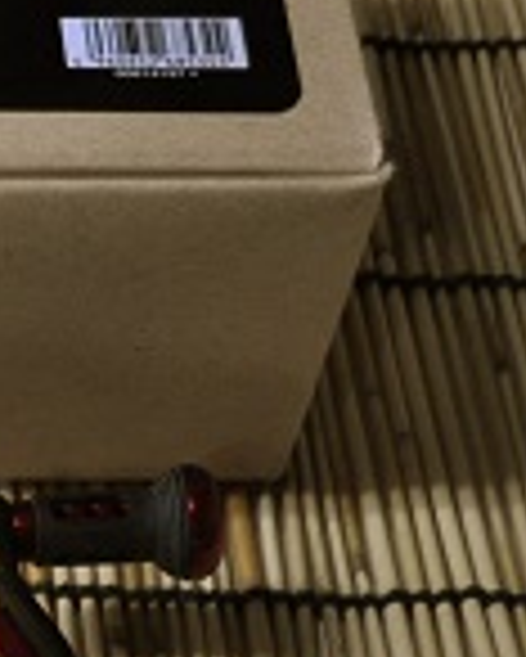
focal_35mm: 161
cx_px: -683
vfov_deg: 11.9
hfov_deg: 8.8
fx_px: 3130
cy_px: 603
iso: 800
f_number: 4.2
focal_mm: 26
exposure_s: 1/60
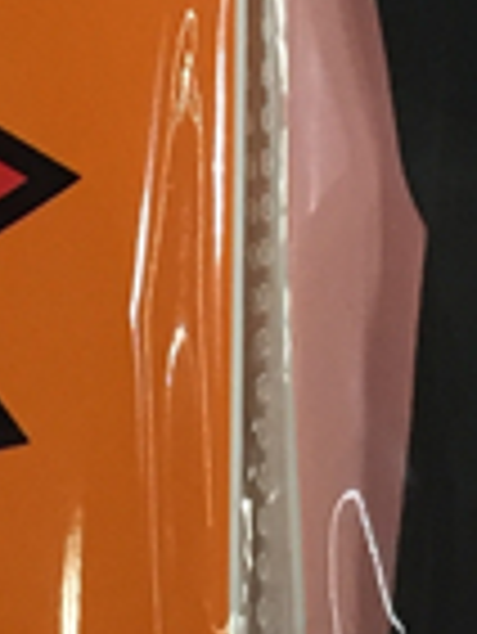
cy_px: -450
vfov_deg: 9.3
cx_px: 230
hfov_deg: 7.3
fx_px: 3761
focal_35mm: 205
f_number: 2.2
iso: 50
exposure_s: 1/33
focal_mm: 4.15
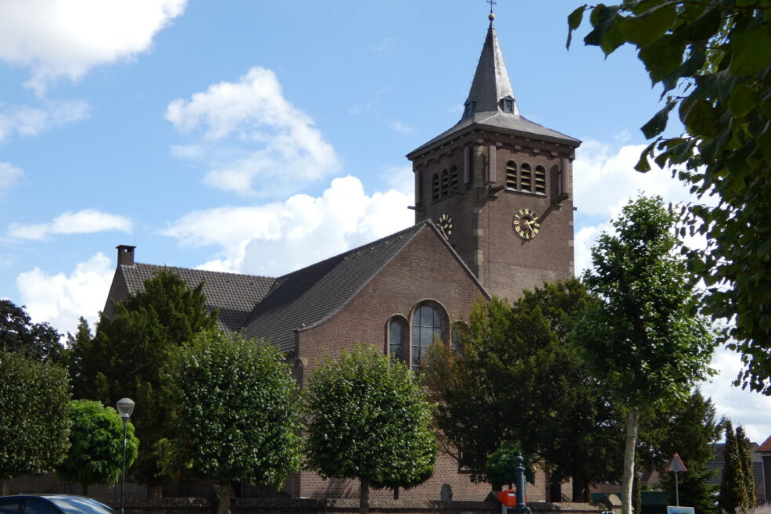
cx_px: 376
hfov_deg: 36.9
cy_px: 282
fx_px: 1156
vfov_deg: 25.0
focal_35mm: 54
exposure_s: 1/500
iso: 80
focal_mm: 9
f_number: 3.9
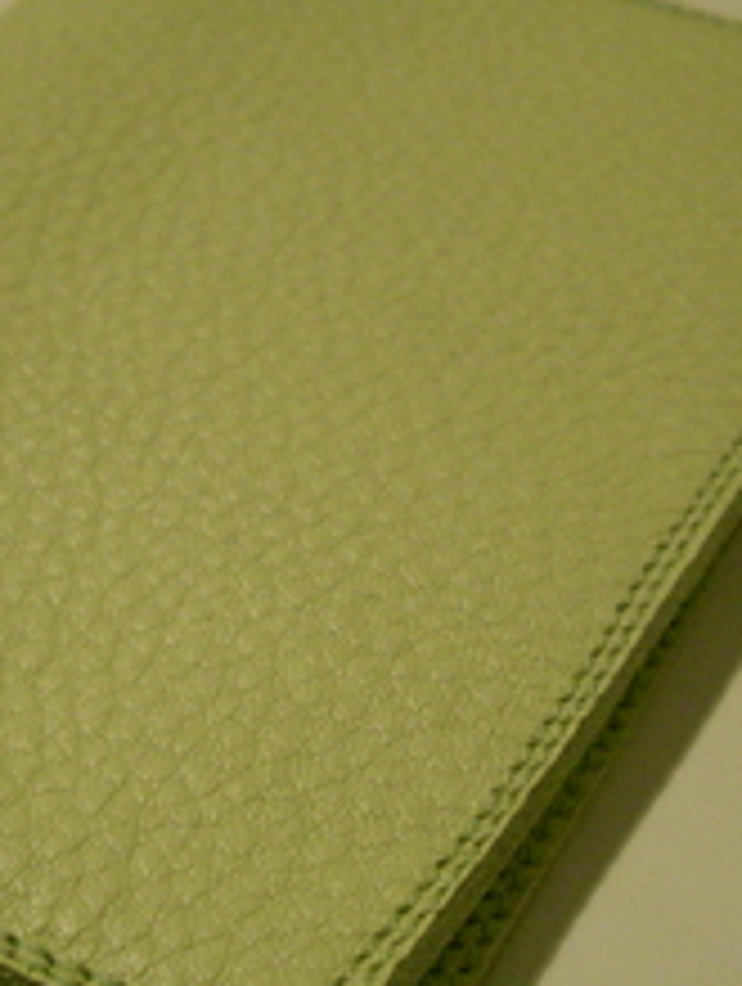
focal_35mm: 78
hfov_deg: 18.9
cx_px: 234
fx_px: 2223
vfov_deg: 25.0
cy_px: 486
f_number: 2.7
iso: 400
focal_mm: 6.2
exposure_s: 1/40
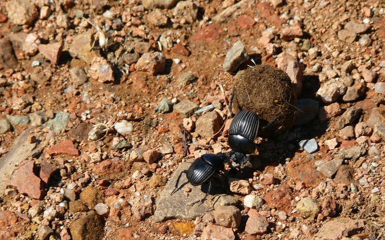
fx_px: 5307
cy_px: 159
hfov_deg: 4.2
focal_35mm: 506
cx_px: 194
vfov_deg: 2.6
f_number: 5
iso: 100
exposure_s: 1/200
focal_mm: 88.8
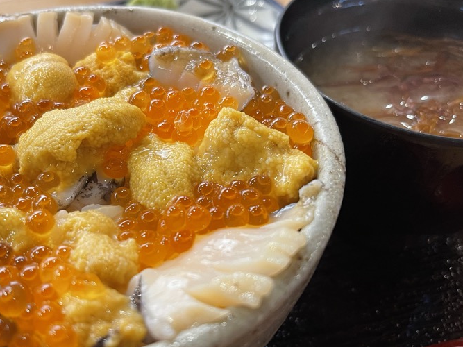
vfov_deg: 36.8
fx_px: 522
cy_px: 196
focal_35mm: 39
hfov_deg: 47.4
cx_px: 173
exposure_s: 1/50
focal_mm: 5.1
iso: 160
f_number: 1.6
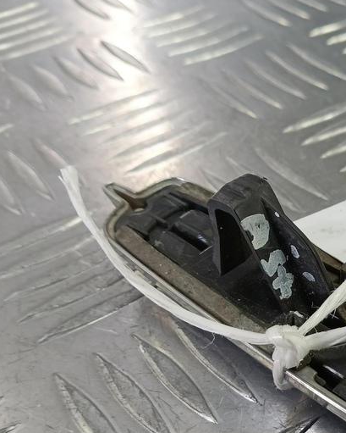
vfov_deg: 40.1
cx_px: 387
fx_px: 576
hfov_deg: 29.8
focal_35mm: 45
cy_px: 319
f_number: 1.6
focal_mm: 4.11
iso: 121
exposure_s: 1/50
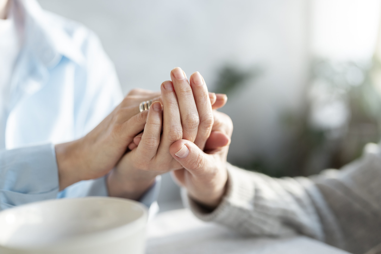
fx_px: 370
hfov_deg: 54.4
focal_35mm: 35
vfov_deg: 37.9
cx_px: 190
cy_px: 127
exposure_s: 1/250
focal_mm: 35
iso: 320
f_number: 1.8
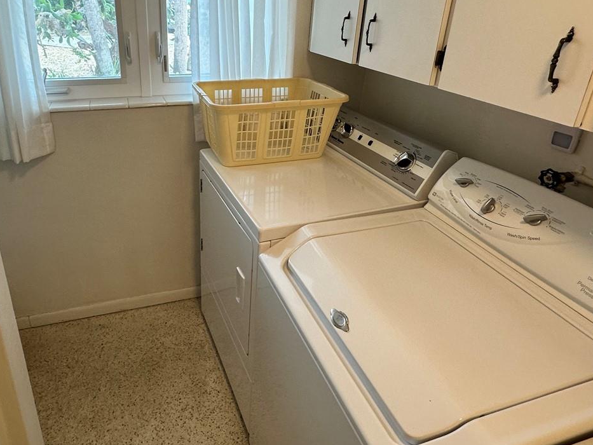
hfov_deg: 70.8
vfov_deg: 56.0
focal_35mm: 24
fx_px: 411
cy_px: 161
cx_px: 236
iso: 125
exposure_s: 1/120
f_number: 2.2
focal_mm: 2.22
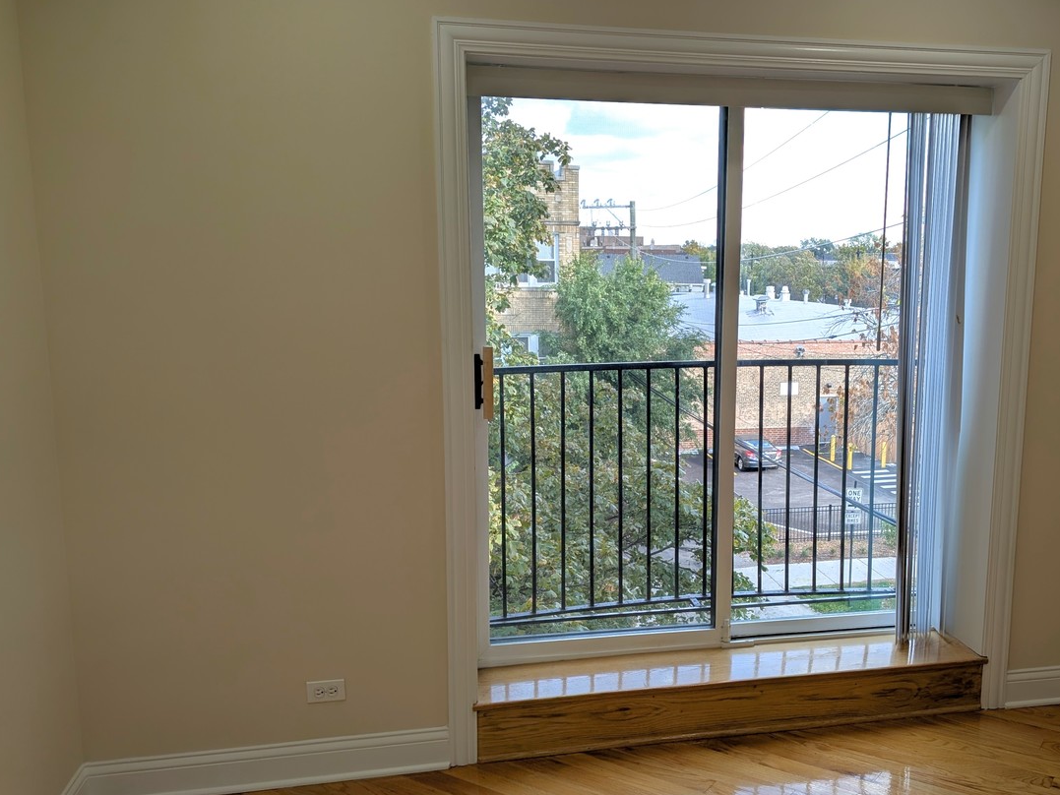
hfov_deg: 56.4
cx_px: 631
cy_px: 445
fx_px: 980
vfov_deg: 44.1
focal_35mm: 32
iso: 18
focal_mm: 6.9
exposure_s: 1/120
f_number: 1.68
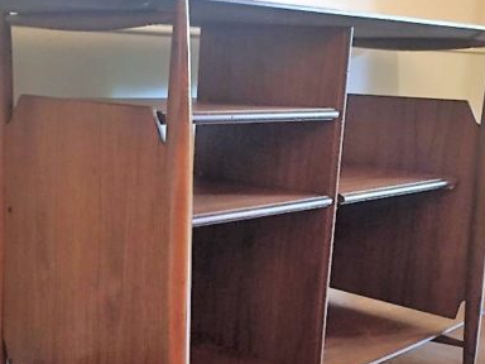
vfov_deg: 25.0
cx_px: 153
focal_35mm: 58
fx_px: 813
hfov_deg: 32.9
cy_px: 258
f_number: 2.2
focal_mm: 4.15
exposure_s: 1/24
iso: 250
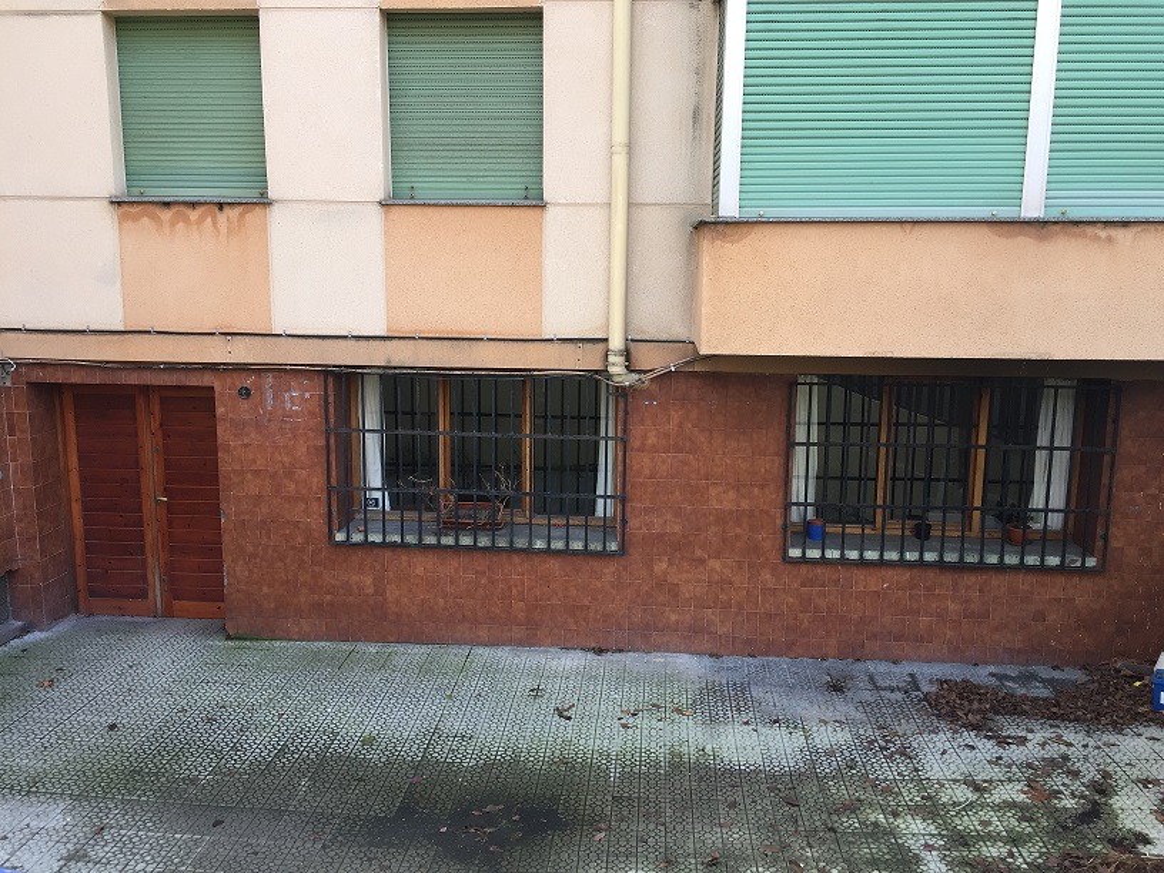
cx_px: 582
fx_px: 975
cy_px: 436
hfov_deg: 61.7
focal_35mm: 29
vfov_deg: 48.2
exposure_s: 1/153
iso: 32
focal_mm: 4.15
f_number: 2.2
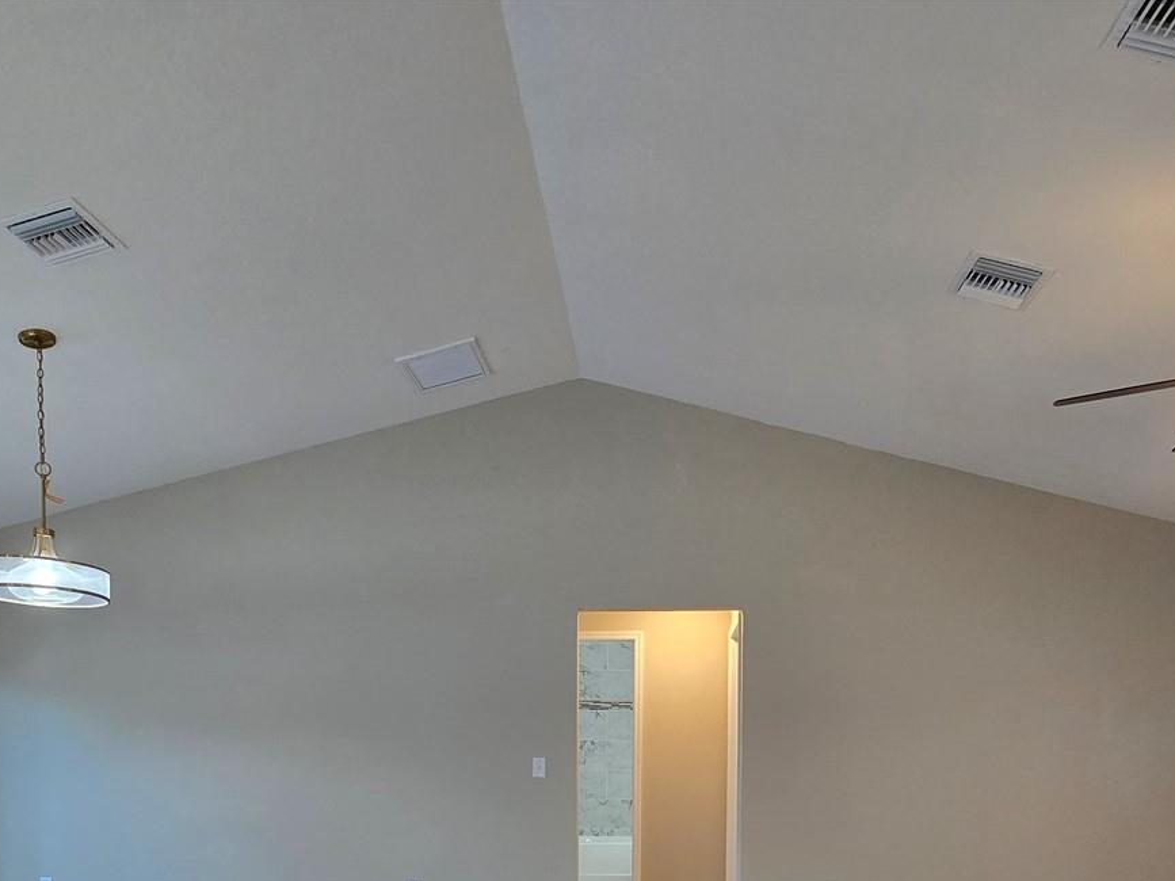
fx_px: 815
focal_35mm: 24
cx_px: 630
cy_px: 811
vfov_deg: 49.8
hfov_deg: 71.5
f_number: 2.2
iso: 160
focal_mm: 2.2
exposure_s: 1/60
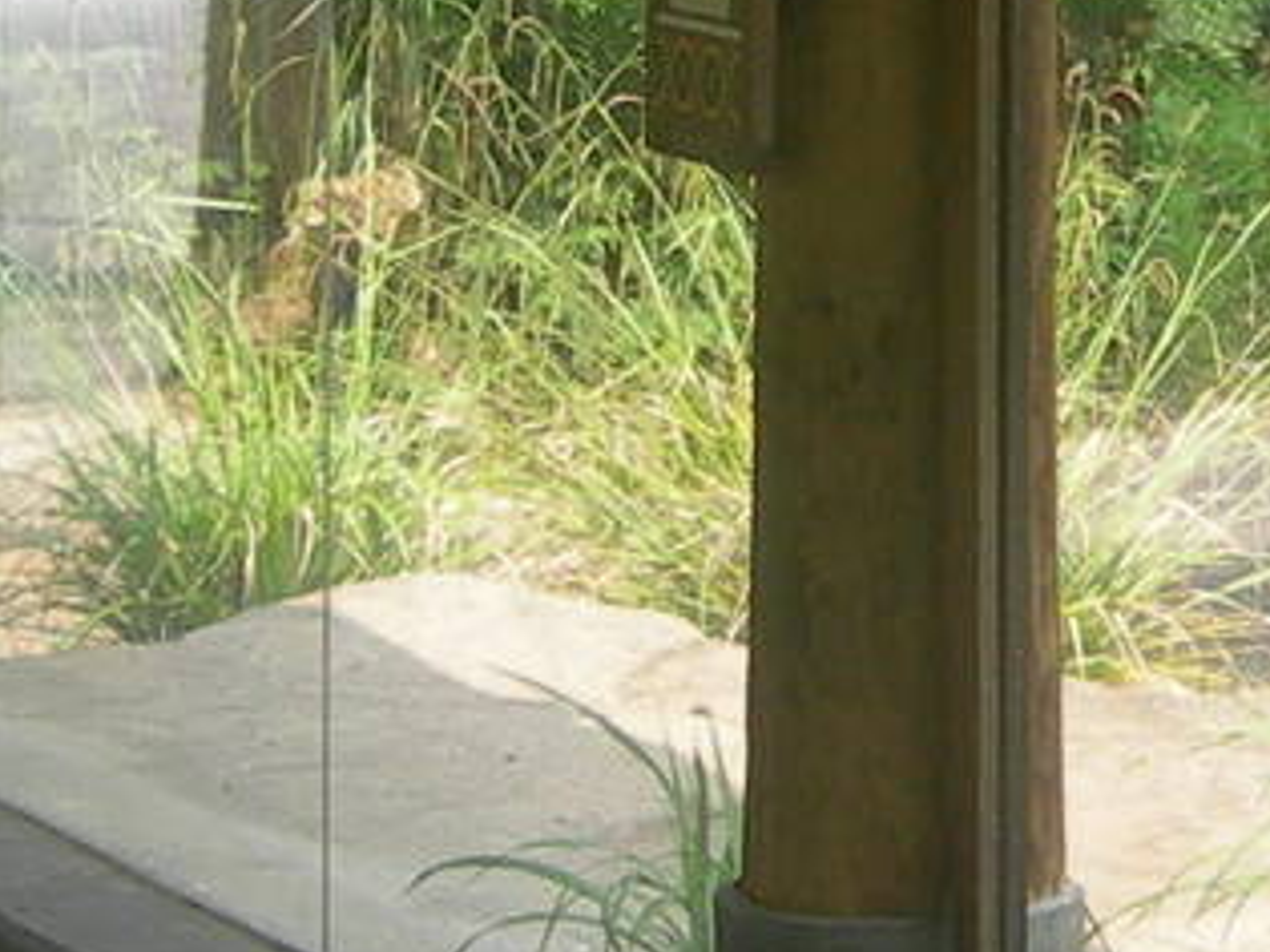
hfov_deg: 10.2
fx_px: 7078
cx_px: 1218
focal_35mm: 193
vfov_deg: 7.7
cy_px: 101
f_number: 2.8
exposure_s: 1/198
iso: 50
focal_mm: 7.8
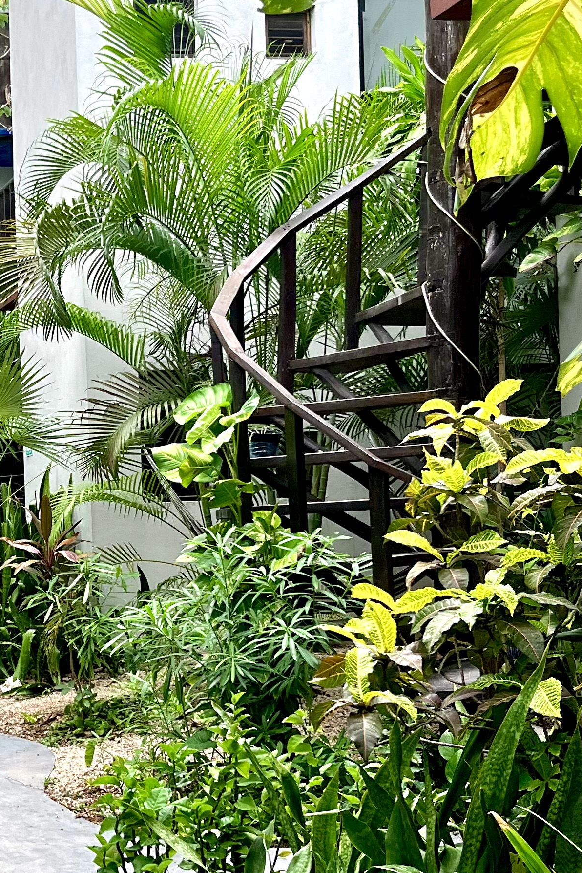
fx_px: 1479
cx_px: -22
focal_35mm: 61
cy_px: 481
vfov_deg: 32.9
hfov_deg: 21.4
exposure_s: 1/116
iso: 125
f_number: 1.6
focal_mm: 5.1
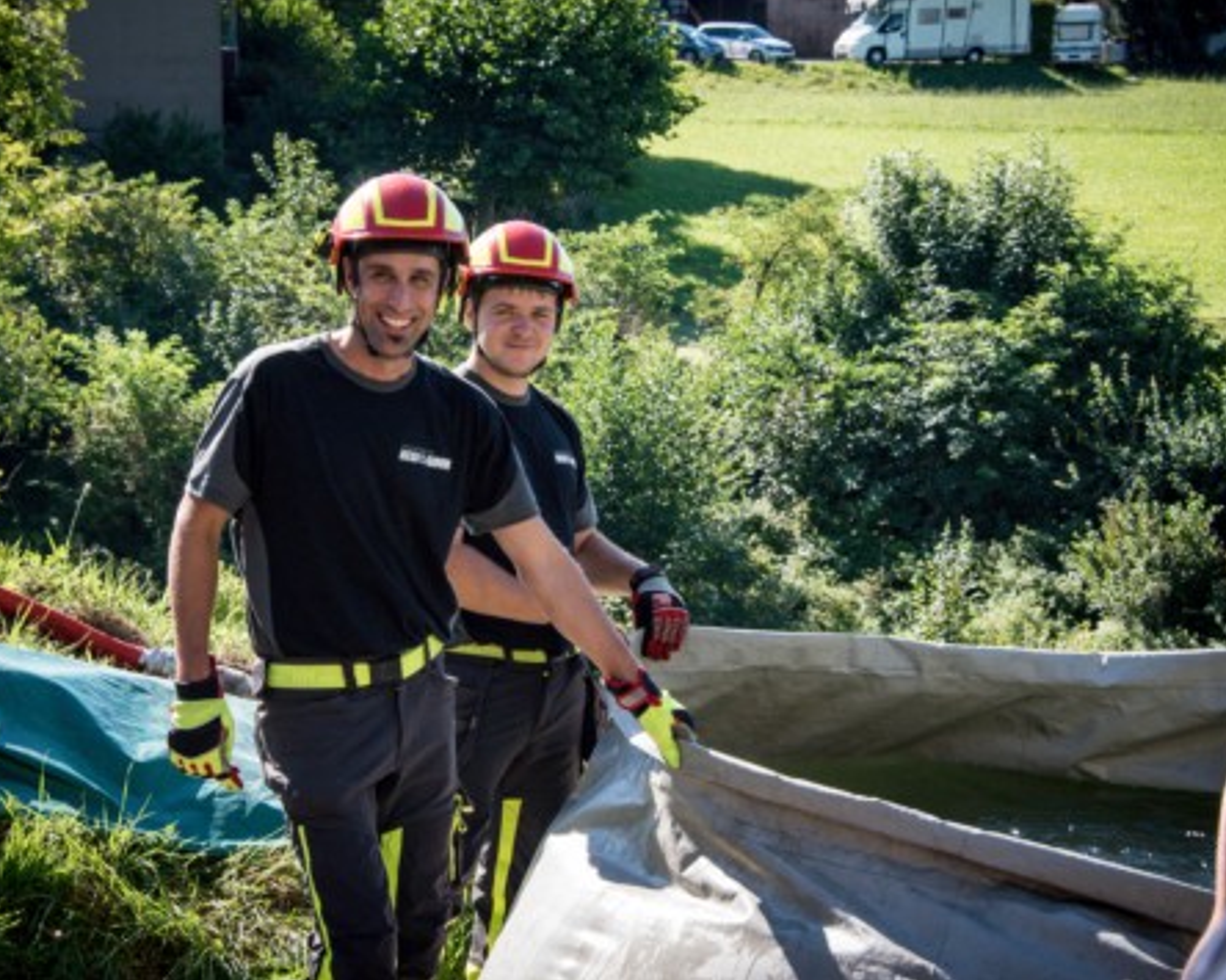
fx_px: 3519
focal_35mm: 97
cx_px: 619
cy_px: 489
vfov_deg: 15.9
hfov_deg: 19.8
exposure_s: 1/640
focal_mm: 85
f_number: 13
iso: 1600
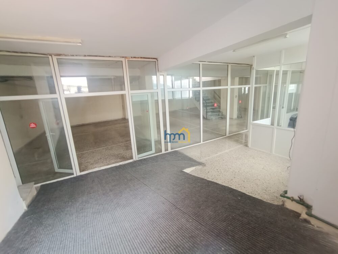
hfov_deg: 94.5
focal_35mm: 16
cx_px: 169
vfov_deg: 78.1
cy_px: 127
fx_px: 156
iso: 1460
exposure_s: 1/20
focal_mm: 1.66
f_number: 2.2
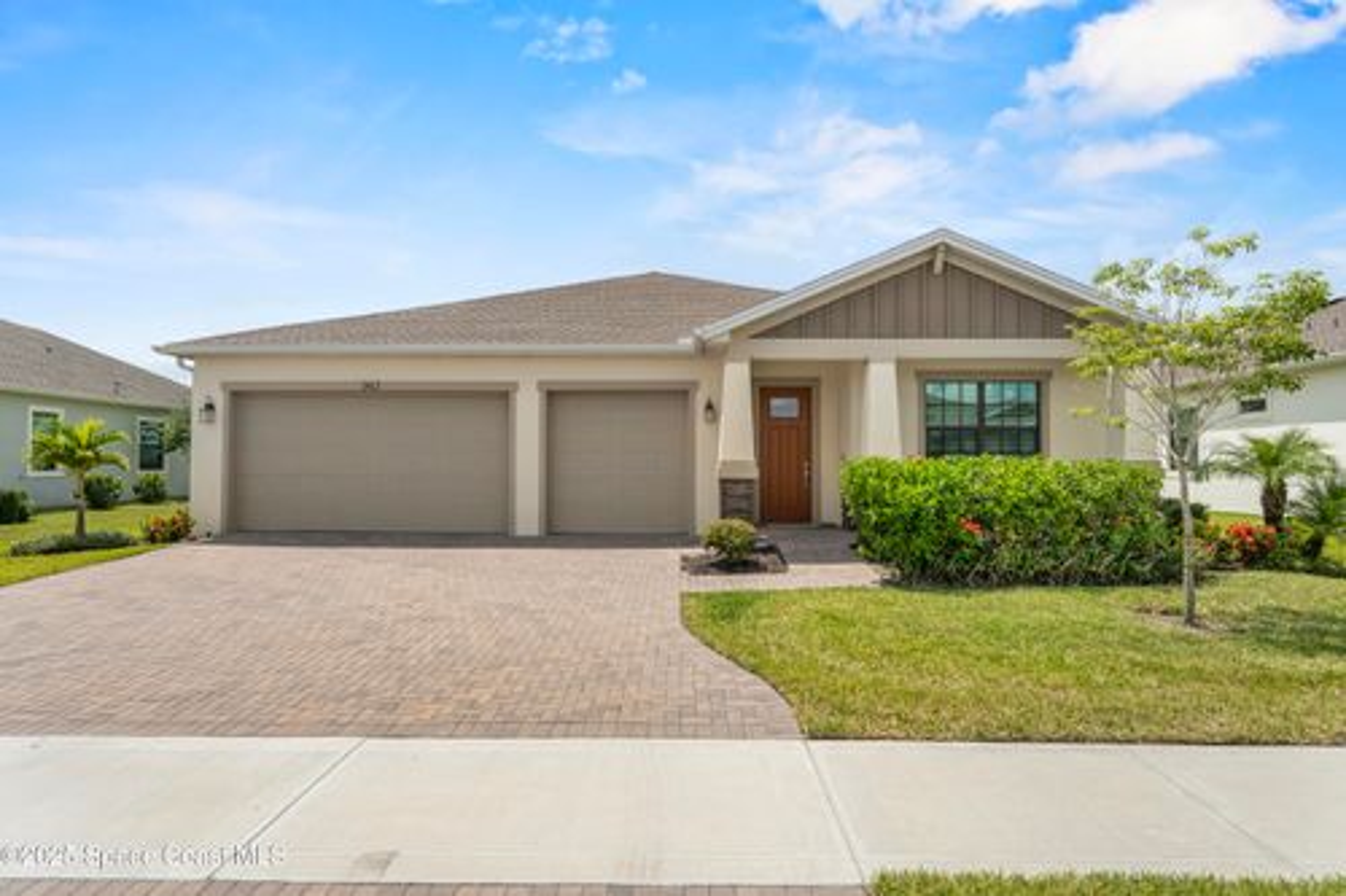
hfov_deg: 86.3
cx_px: 673
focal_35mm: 19
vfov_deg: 64.0
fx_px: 718
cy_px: 448
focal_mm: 19.2
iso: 125
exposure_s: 1/500
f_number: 7.1
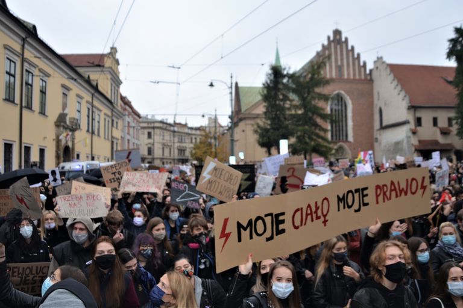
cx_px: 232
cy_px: 154
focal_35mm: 27
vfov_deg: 47.9
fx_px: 347
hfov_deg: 67.4
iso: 180
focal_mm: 18
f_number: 3.5
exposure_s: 1/200
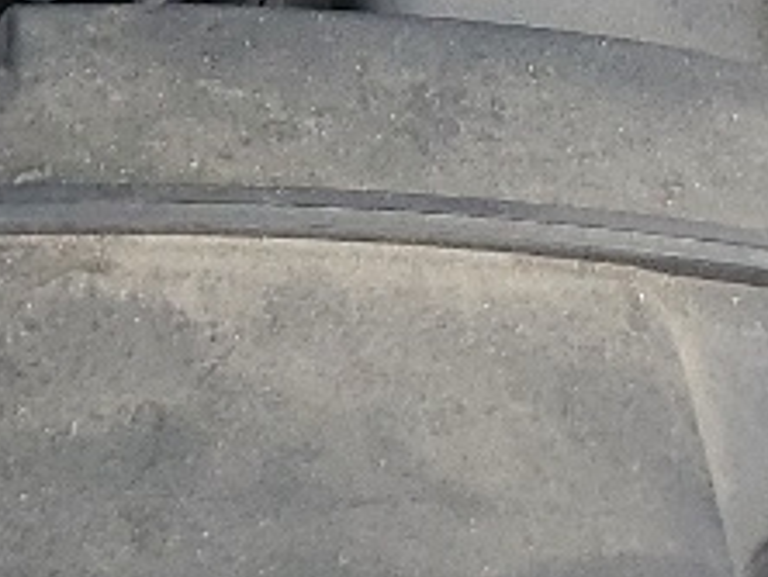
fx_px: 4153
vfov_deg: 7.6
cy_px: -667
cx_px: -1273
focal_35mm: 187
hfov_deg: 9.1
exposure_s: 1/323
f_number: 1.5
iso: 50
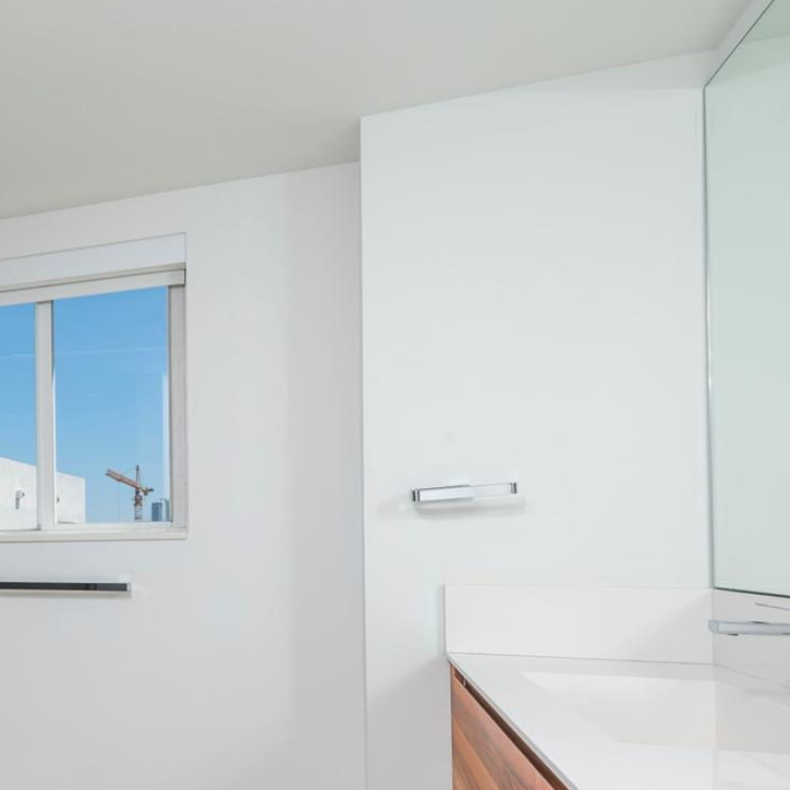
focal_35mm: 30
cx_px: 65
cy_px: 535
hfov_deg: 47.9
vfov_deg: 52.9
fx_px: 775
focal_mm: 16
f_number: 11
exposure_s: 1/200
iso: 200
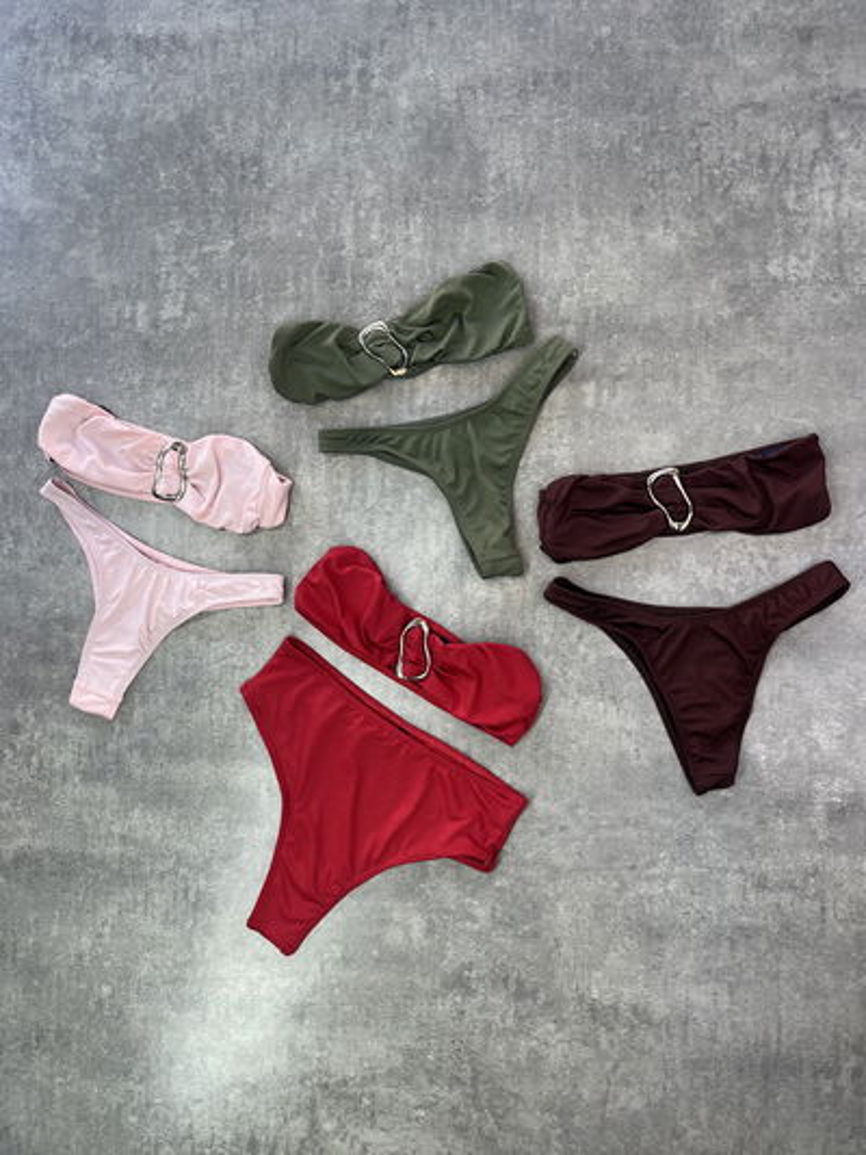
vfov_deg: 67.3
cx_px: 433
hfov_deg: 53.1
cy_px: 578
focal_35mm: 26
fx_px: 867
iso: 40
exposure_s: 1/167
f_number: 1.6
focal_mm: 5.1
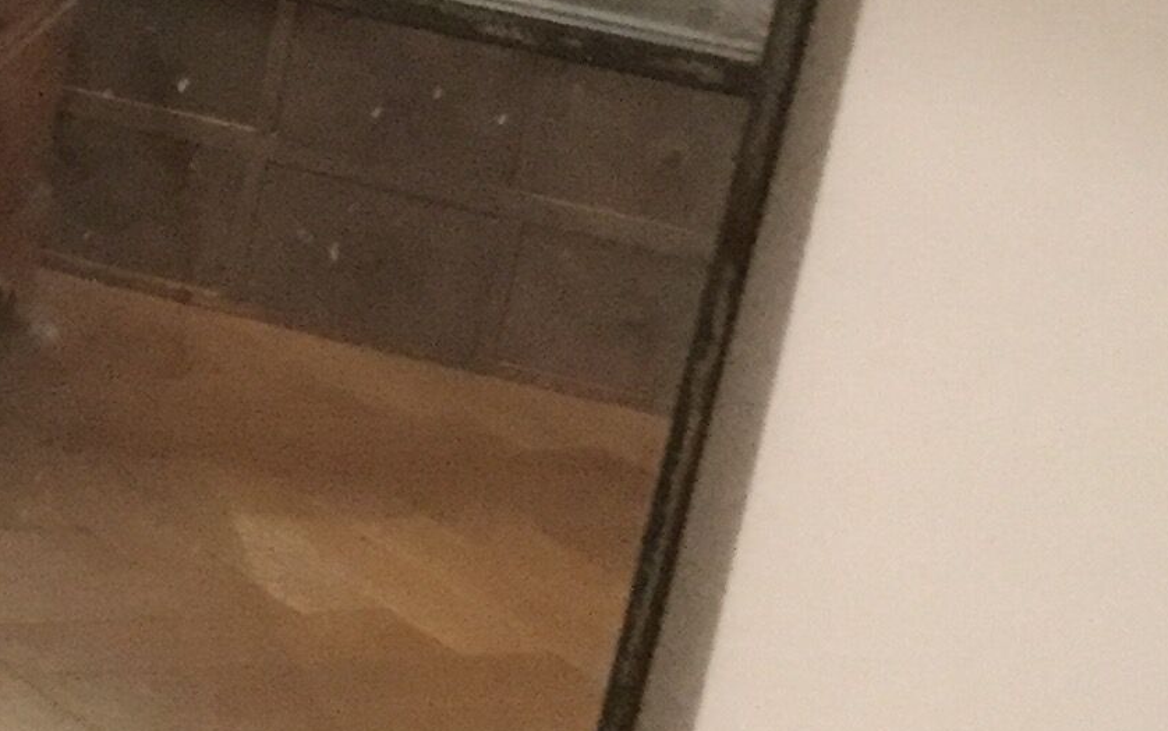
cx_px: -484
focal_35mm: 128
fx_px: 4075
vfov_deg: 10.2
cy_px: 191
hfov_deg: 15.3
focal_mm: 3.3
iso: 320
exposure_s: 1/17
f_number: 2.4
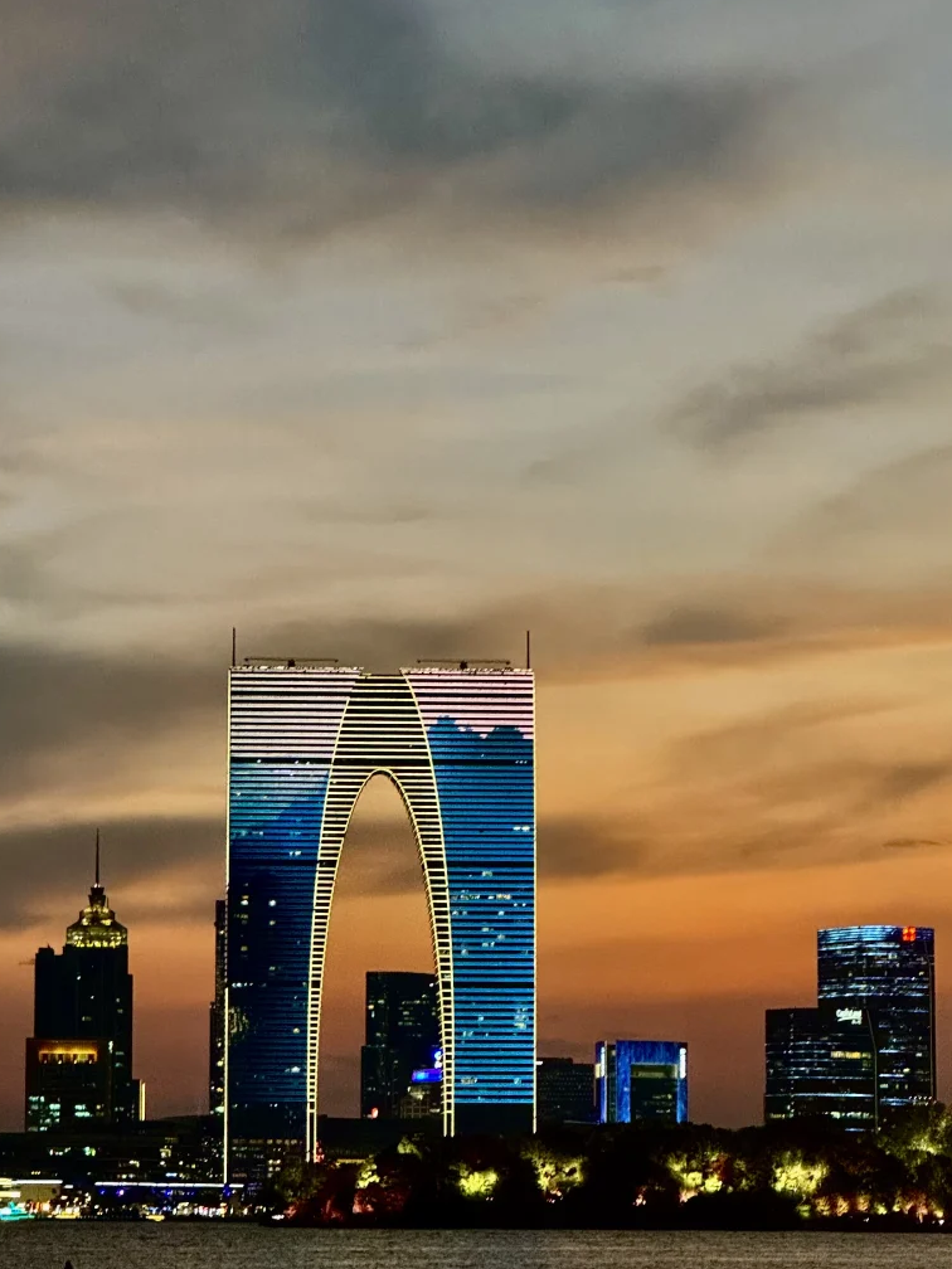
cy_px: 799
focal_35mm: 110
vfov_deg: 17.9
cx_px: 359
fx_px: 4034
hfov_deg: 13.4
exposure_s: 1/24
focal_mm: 9
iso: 400
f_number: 2.8
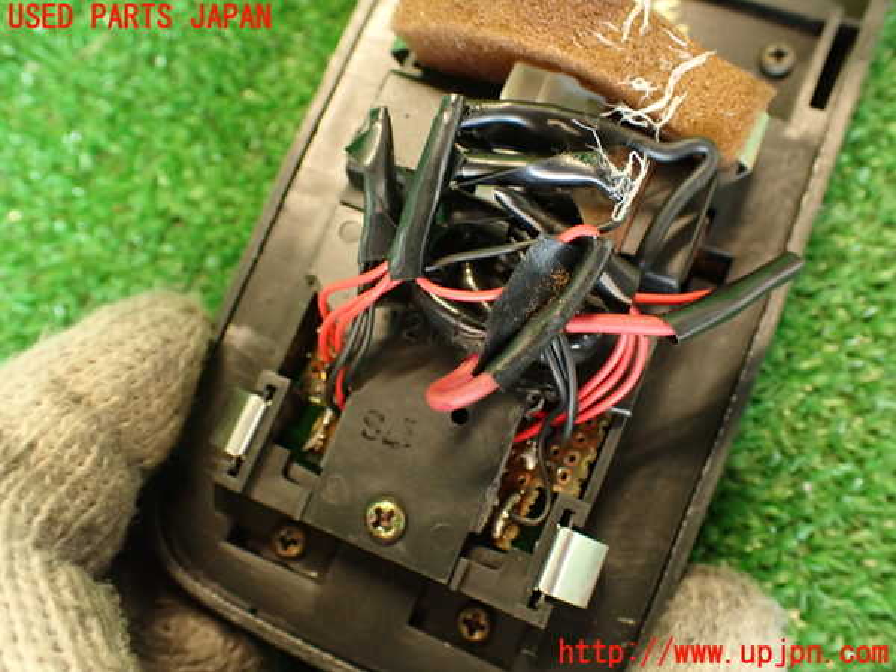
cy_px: 336
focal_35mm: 32
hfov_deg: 56.8
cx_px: 448
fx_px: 828
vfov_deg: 44.2
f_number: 2.4
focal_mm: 5.79
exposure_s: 1/30
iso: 400
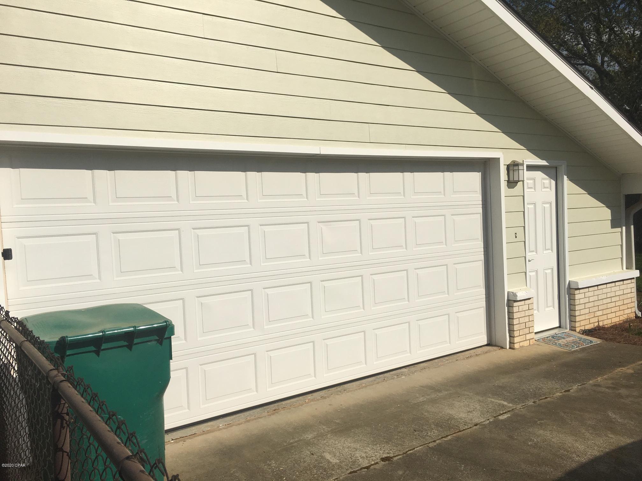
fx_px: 538
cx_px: 321
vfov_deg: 48.2
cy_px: 240
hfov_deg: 61.7
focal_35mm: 29
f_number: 2.2
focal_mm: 4.15
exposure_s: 1/5128
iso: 25
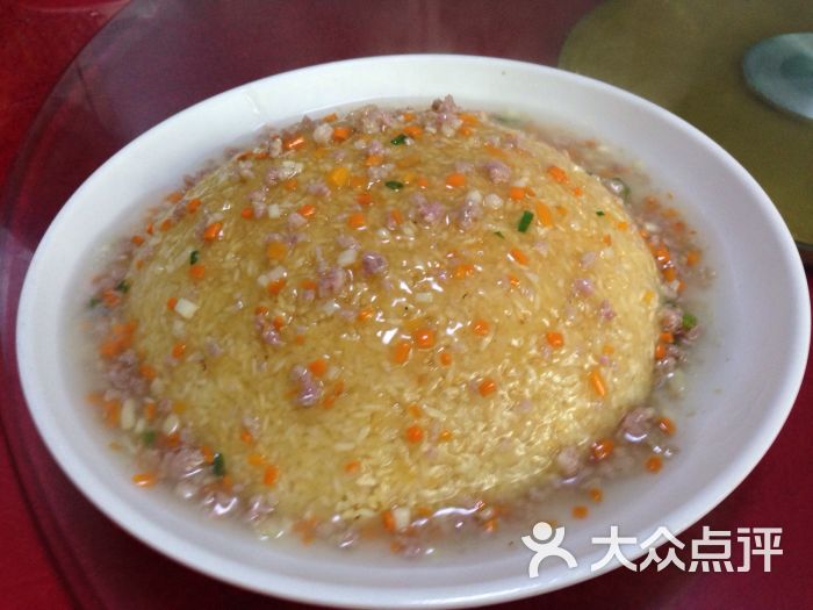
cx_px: 406
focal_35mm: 33
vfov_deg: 42.9
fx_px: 775
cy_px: 305
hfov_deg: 55.4
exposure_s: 1/20
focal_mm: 4.12
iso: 125
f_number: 2.4
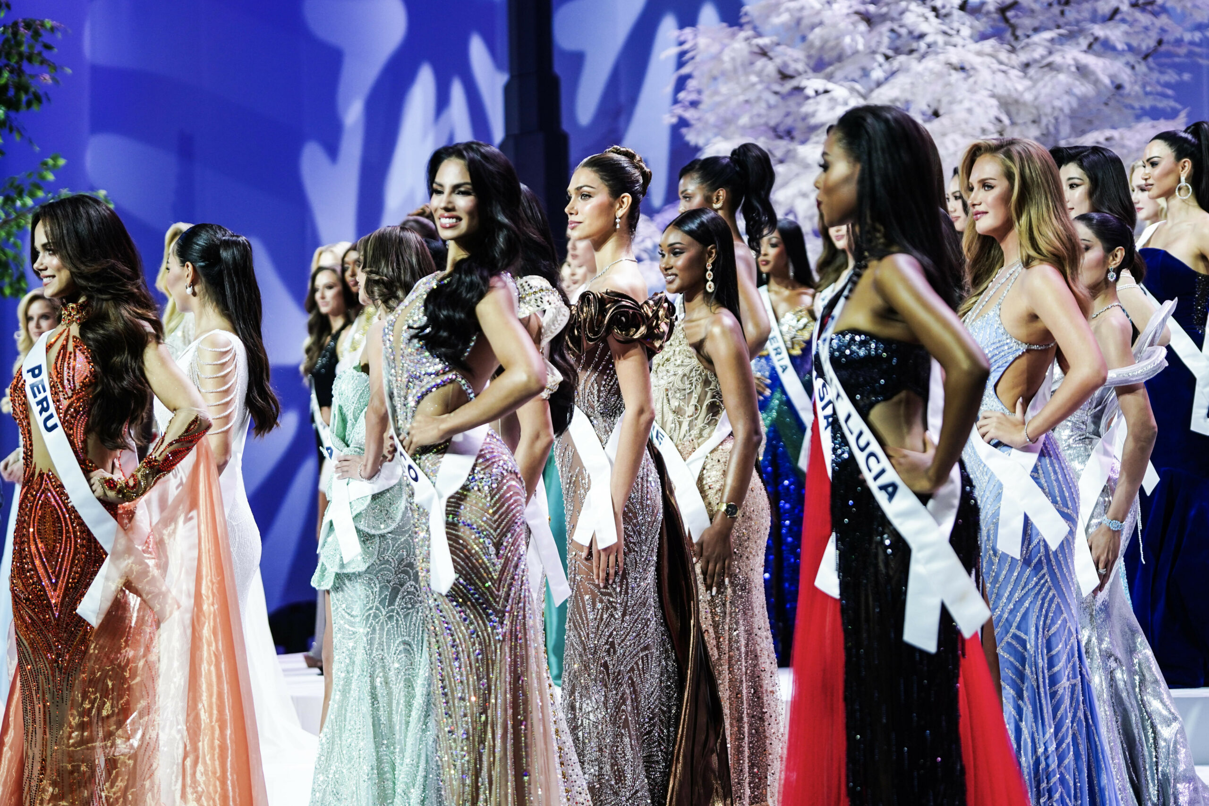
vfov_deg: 11.2
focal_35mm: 122
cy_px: 403
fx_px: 4097
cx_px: 604
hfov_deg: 16.8
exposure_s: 1/250
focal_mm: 122
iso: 640
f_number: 4
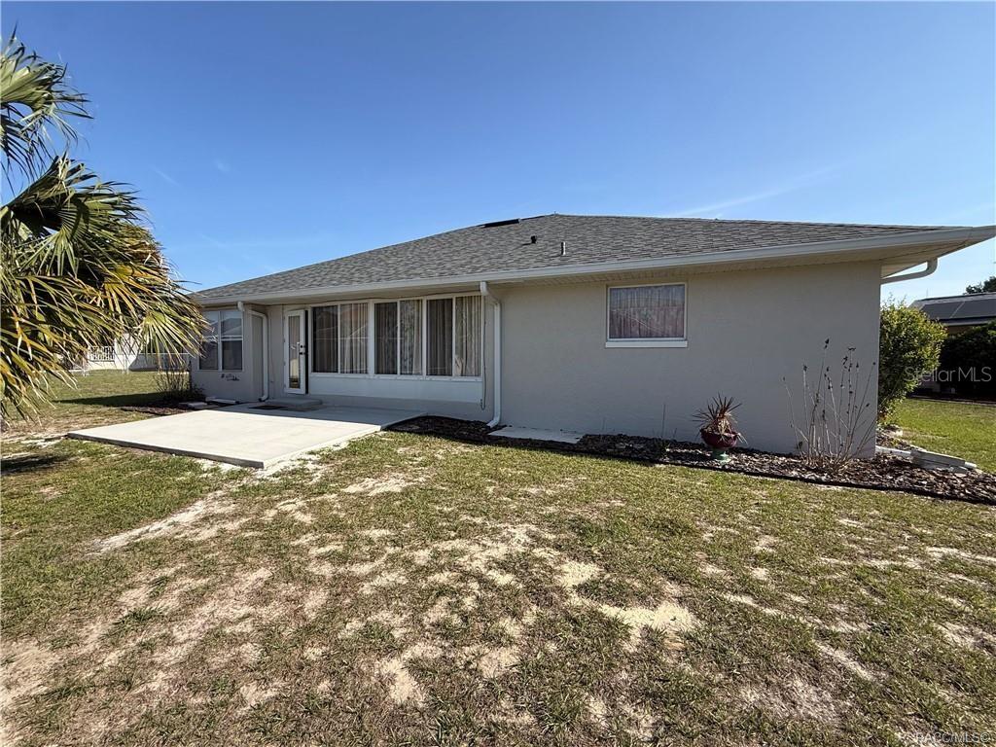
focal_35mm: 14
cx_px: 498
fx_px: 403
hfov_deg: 102.1
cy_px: 374
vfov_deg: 85.7
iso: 50
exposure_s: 1/1145
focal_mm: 2.22
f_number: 2.2
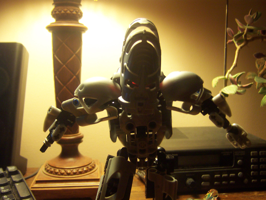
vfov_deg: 39.7
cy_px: 100
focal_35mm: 36
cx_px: 133
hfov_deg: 51.4
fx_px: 277
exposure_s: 1/15
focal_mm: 5.6
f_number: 2.8
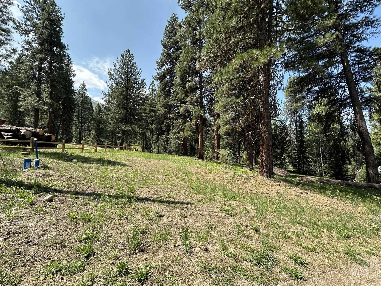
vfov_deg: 85.7
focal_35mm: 14
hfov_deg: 102.1
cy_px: 143
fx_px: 154
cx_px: 190
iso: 40
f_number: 2.2
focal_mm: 2.22
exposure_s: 1/690
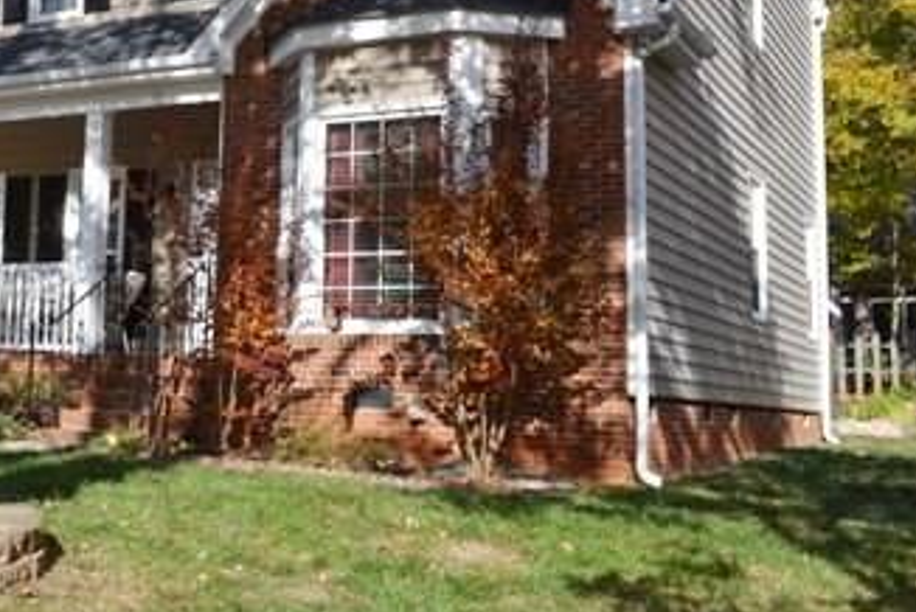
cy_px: 161
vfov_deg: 25.3
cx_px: 107
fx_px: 1350
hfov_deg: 35.5
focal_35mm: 53
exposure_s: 1/200
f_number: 7.1
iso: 100
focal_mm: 18
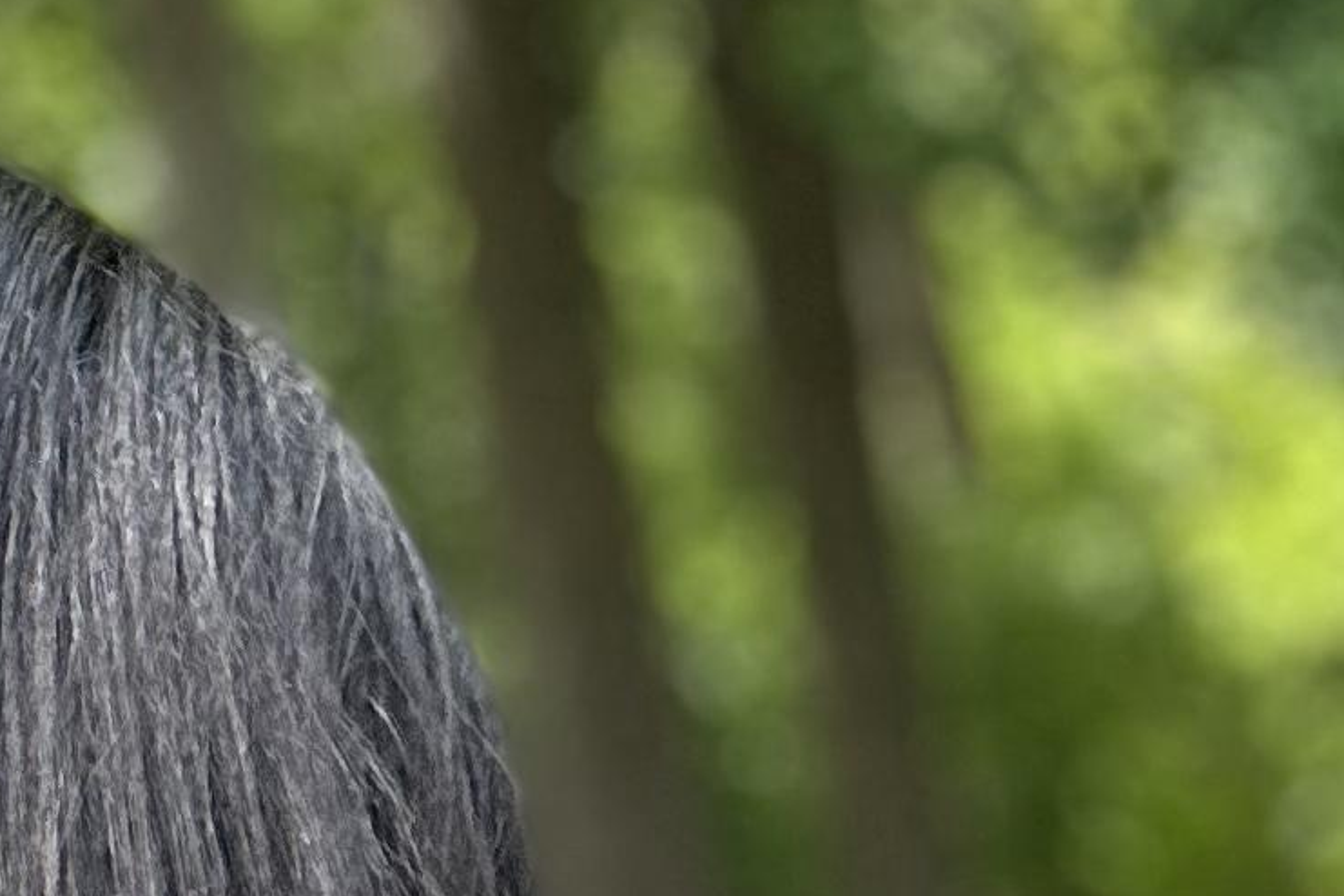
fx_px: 4853
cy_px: 1333
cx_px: -840
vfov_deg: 10.2
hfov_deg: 14.4
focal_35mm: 130
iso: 32
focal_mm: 2.69
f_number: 1.9
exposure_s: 1/163
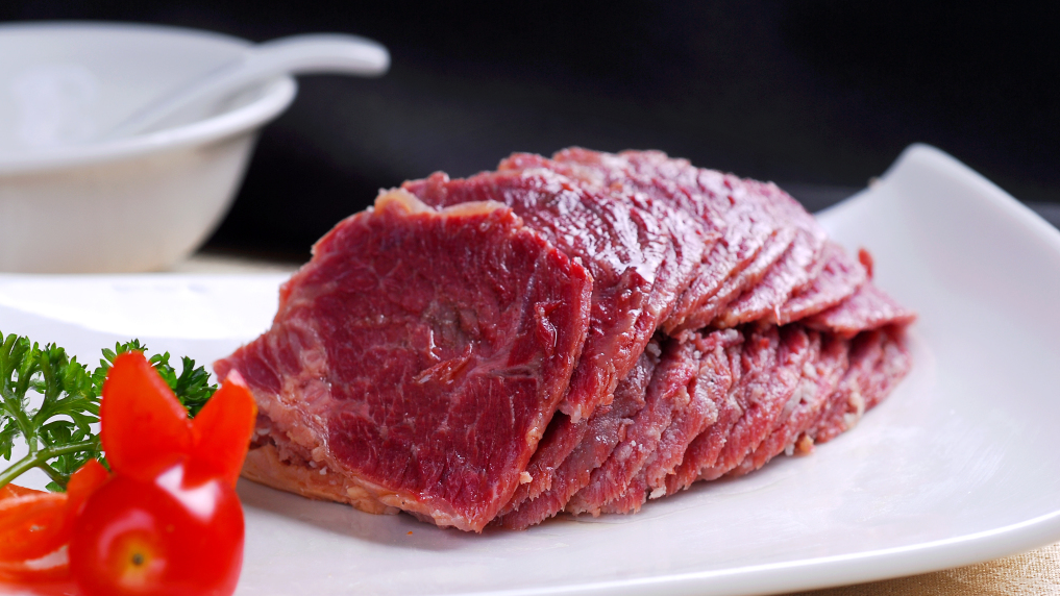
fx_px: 2670
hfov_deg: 22.5
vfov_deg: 12.7
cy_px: 321
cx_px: 528
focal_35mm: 95
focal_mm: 60
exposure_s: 1/200
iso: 100
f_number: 8
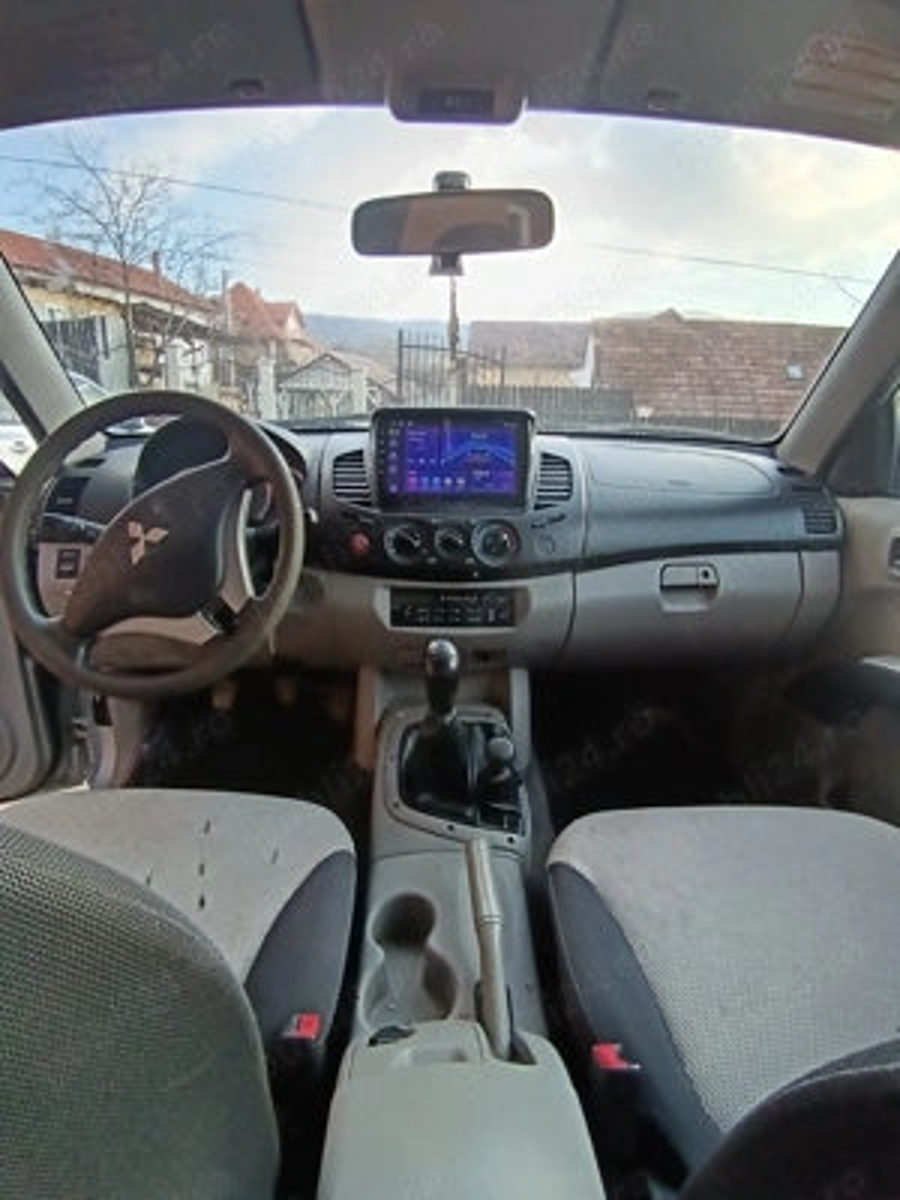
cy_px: 600
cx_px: 450
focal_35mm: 17
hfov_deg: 74.7
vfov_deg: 91.0
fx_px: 589
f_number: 2.2
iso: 147
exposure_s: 1/100
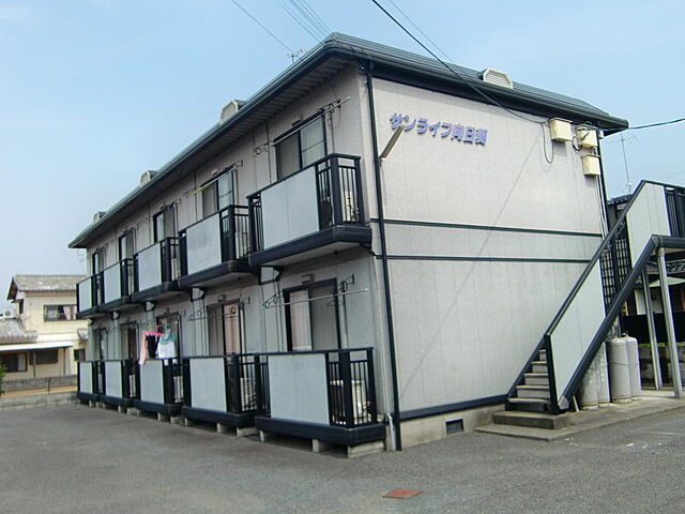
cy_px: 257
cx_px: 342
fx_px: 653
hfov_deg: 55.4
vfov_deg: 42.9
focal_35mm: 33
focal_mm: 5.8
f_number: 7.2
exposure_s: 1/160
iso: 64
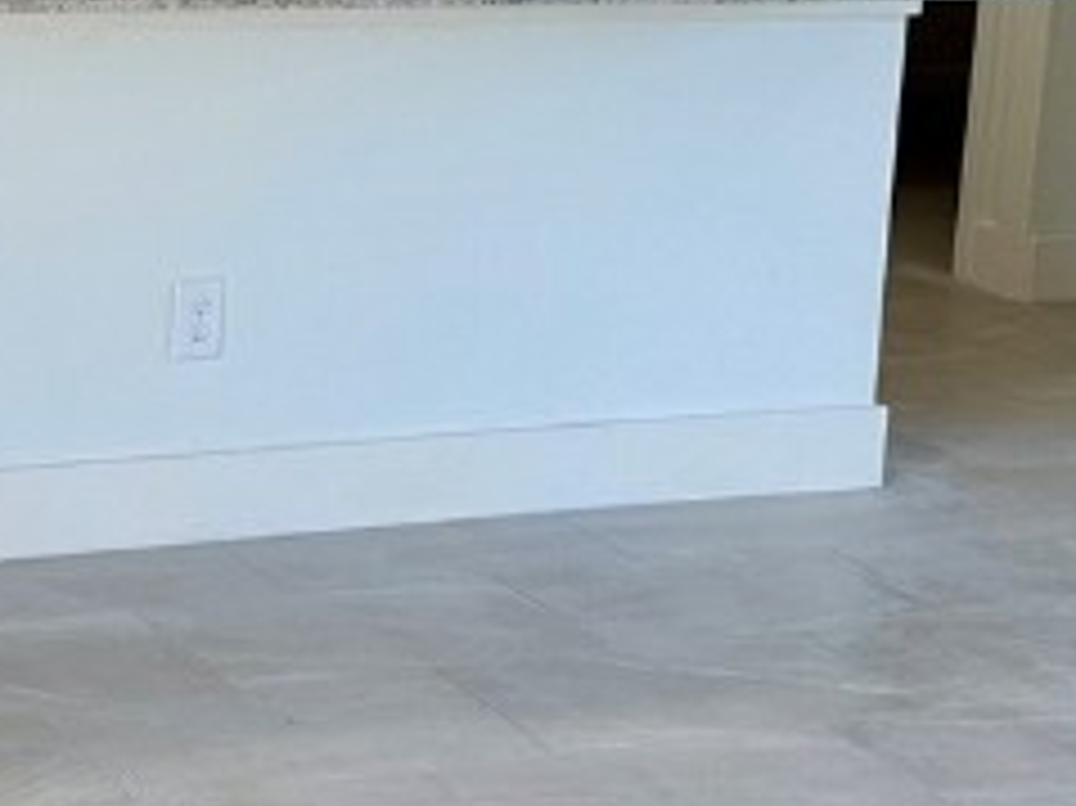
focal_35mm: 103
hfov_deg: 18.3
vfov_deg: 13.9
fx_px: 3200
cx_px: -140
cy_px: -176
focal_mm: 6.86
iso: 80
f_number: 1.78
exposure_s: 1/120
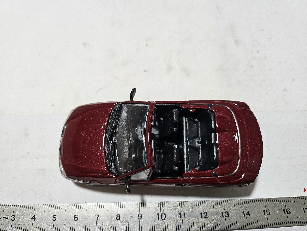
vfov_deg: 56.8
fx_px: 213
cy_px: 116
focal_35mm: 24
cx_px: 154
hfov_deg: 71.6
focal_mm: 5
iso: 125
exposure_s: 1/100
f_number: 1.8
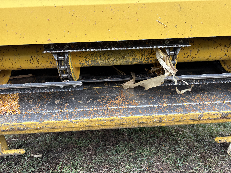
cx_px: 116
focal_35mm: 26
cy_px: 86
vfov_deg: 53.1
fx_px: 174
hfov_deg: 67.3
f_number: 1.6
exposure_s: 1/121
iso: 64
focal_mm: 5.96
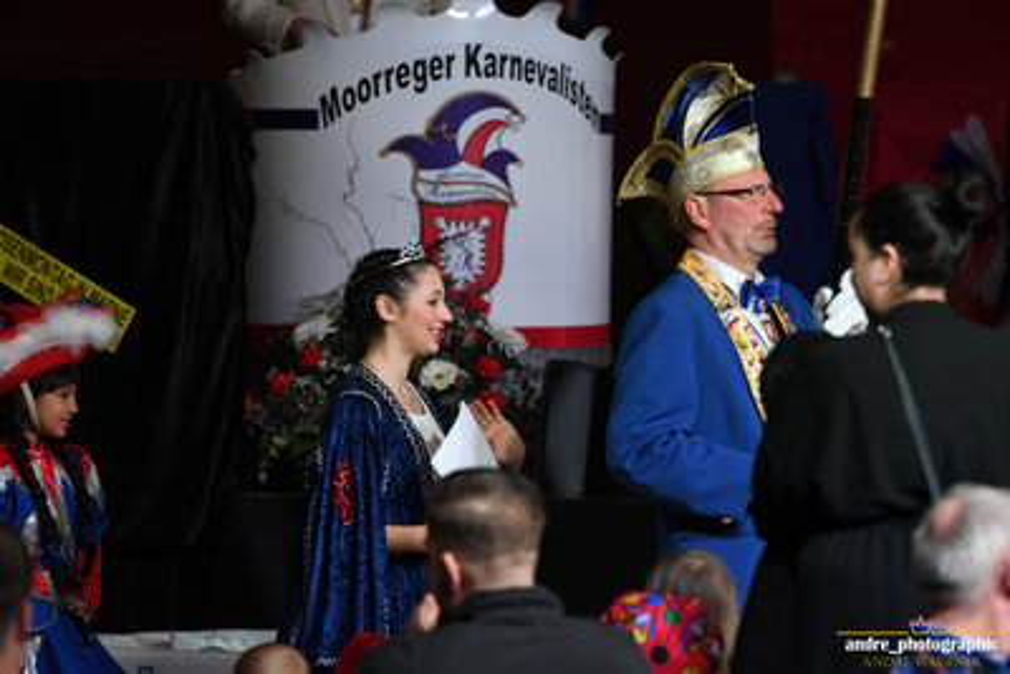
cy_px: 337
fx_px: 8419
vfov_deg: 4.6
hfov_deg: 6.9
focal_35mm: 300
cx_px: 505
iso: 1600
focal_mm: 200
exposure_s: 1/500
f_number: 2.8
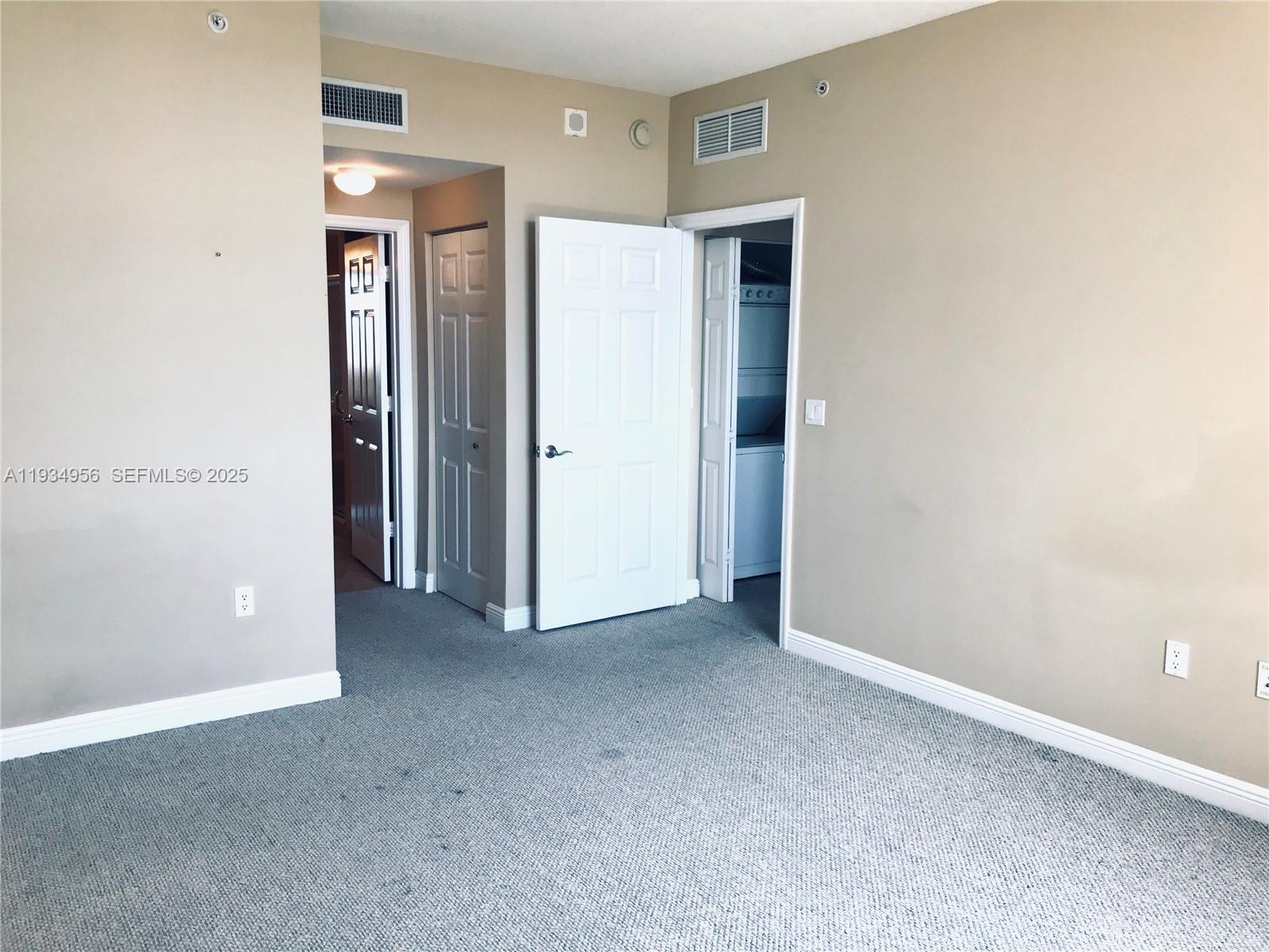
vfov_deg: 49.7
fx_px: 1026
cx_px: 634
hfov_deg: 63.4
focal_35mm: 28
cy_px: 476
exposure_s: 1/120
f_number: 1.8
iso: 40
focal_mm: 3.99
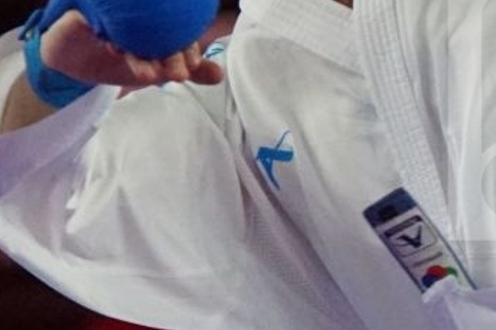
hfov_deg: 1.7
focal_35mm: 1179
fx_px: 16235
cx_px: 1071
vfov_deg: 1.2
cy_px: 110
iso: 3200
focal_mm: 150
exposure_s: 1/2000
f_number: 3.2
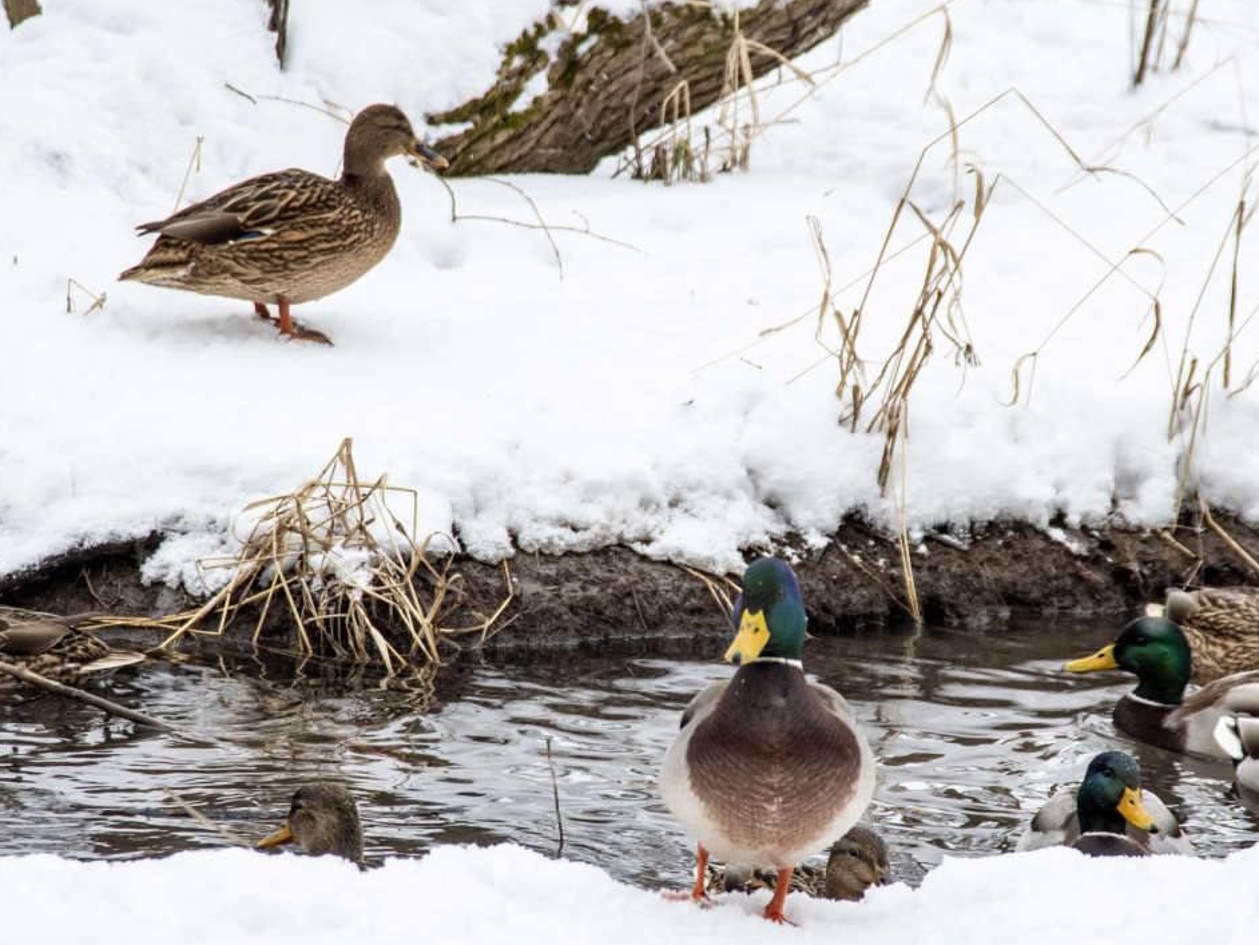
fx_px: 7349
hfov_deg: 9.8
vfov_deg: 7.4
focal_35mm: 202
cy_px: 529
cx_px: 698
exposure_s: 1/200
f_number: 7.1
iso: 1600
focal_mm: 110
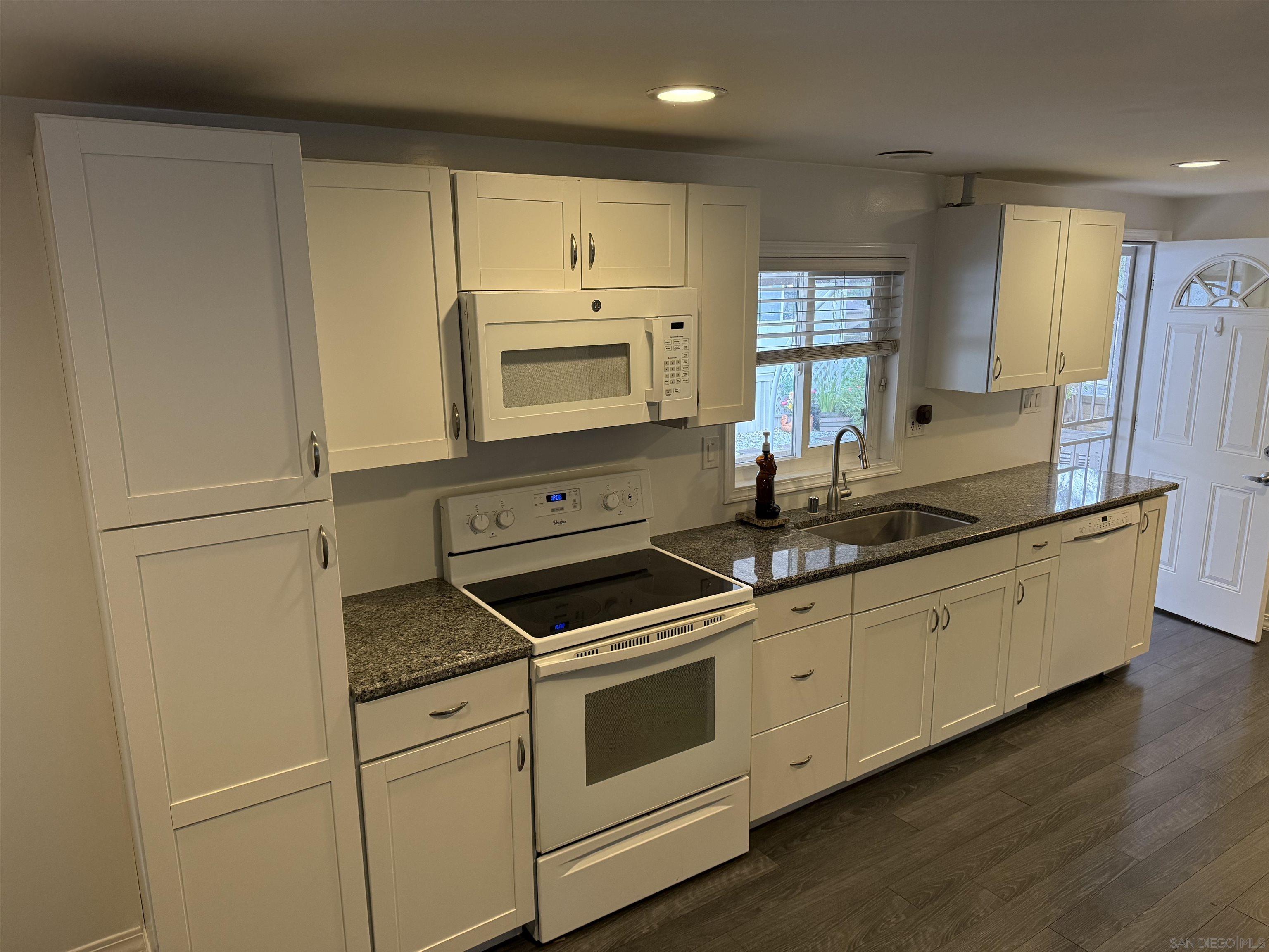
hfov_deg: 71.6
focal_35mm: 24
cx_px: 634
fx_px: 880
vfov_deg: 56.8
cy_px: 476
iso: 320
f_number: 1.78
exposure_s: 1/120
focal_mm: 6.76
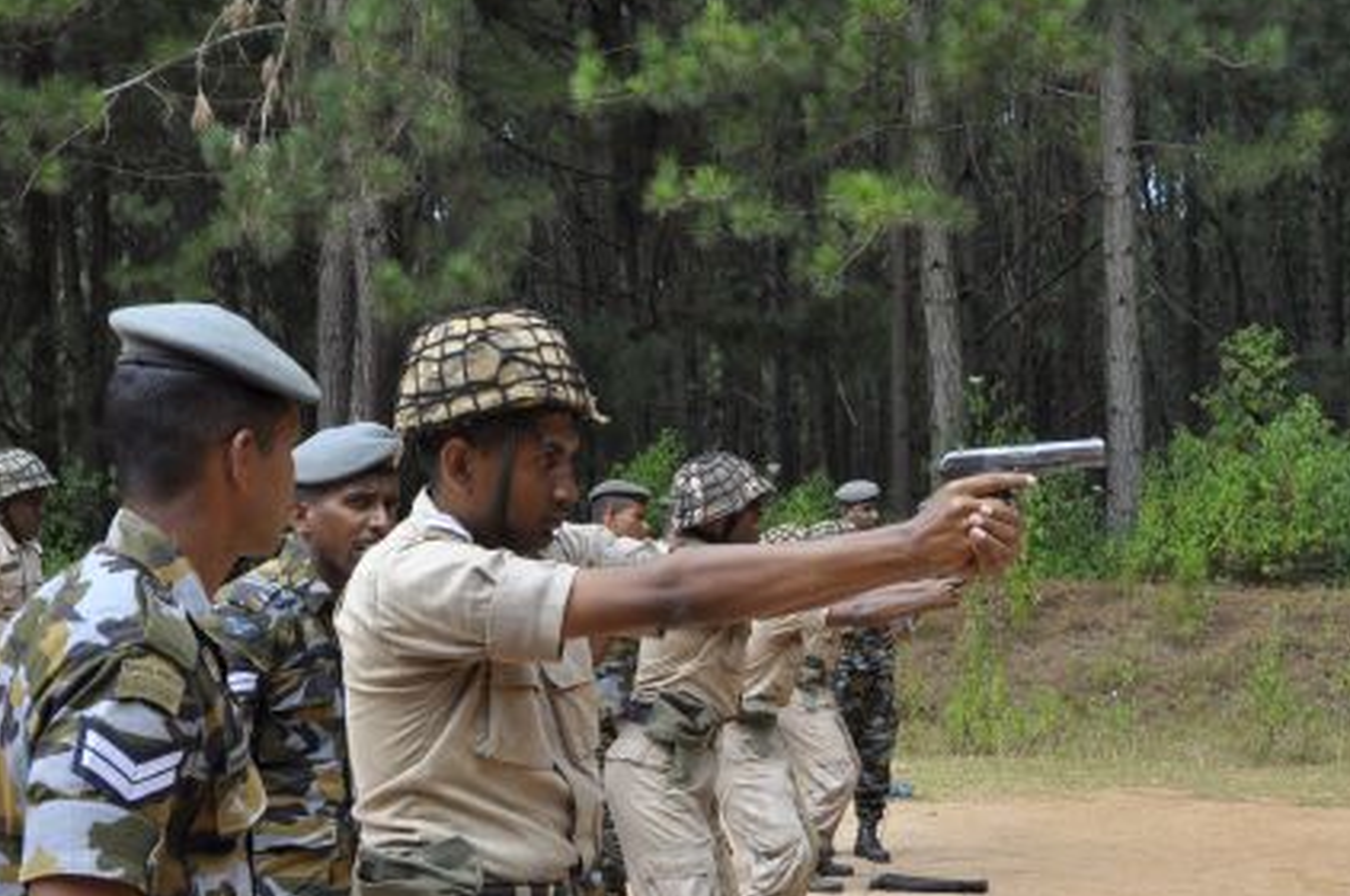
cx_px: 694
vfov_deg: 18.2
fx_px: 2797
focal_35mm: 75
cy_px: 474
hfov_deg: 27.1
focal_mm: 35
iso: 200
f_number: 10
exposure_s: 1/125
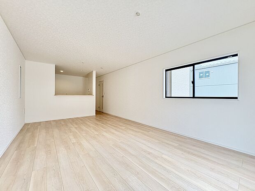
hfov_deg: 102.1
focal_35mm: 14
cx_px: 128
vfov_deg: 85.7
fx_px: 103
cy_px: 96
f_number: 2.2
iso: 200
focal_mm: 2.22
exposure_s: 1/99
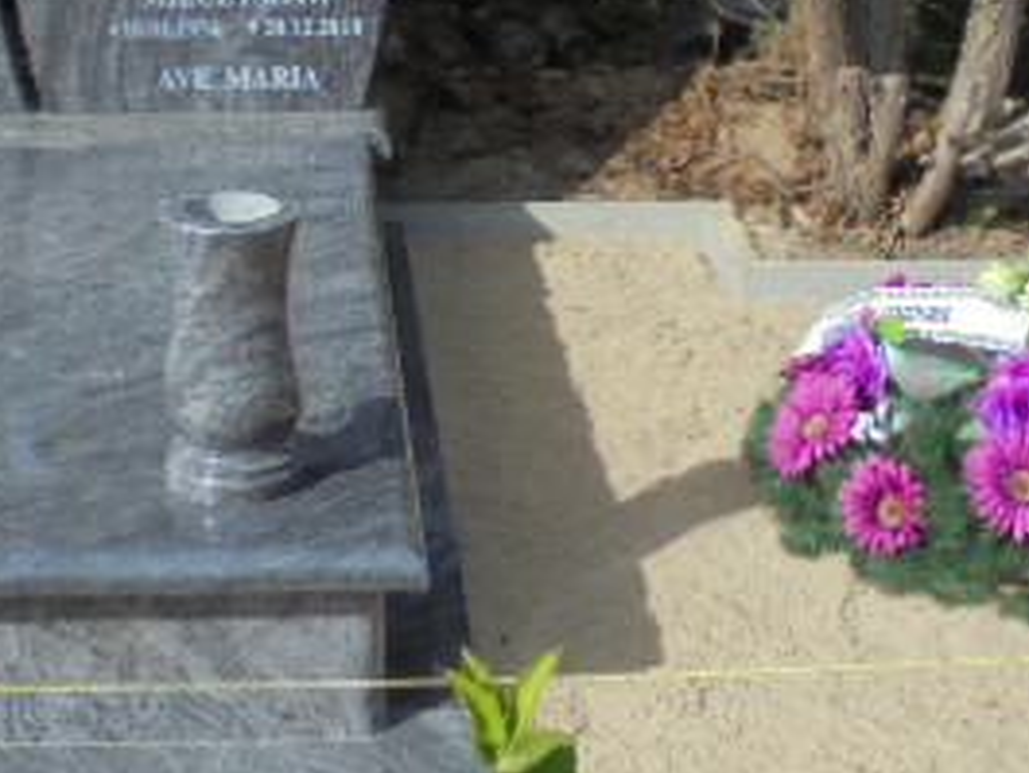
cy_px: 284
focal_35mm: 82
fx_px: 2439
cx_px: 346
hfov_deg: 23.7
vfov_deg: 18.0
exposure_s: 1/640
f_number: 4
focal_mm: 6.1
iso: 100
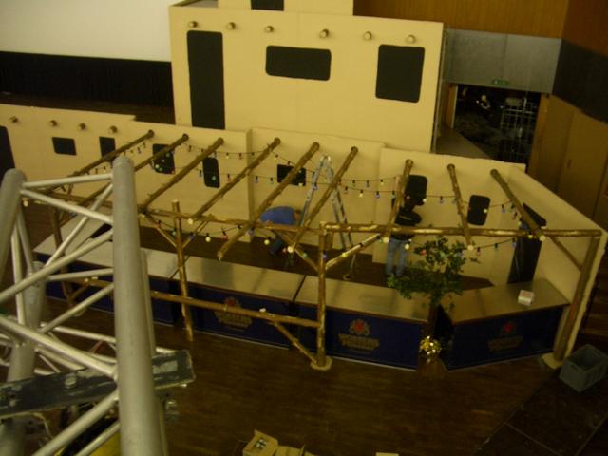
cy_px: 228
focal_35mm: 35
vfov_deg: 40.7
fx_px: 615
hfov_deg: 52.6
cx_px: 304
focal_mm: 5.8
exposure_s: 1/8
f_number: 2.6
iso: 100
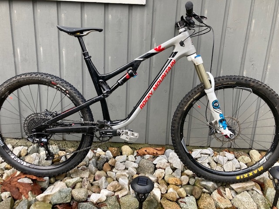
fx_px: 226
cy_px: 104
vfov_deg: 49.7
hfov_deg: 63.4
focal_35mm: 28
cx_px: 140
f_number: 1.8
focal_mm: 3.99
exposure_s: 1/121
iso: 64
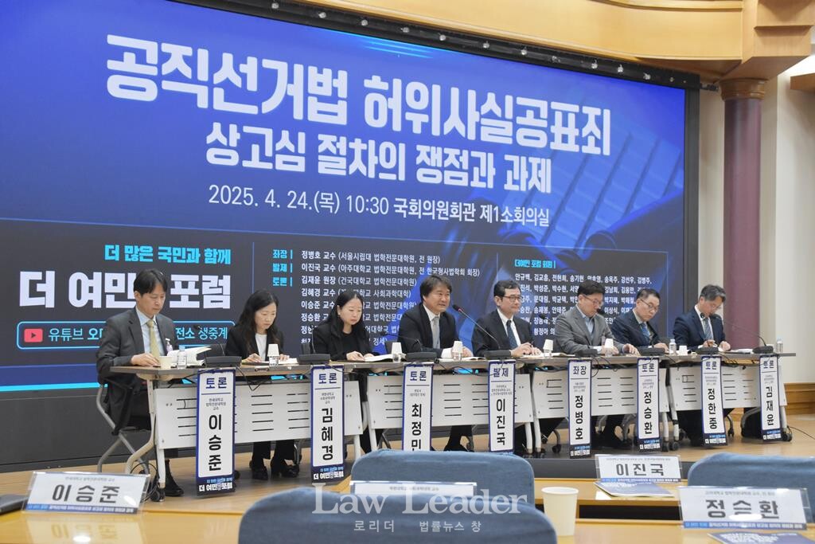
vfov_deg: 23.8
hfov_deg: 35.0
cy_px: 272
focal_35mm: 57
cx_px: 408
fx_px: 1291
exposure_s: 1/200
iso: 2500
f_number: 6.3
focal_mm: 38
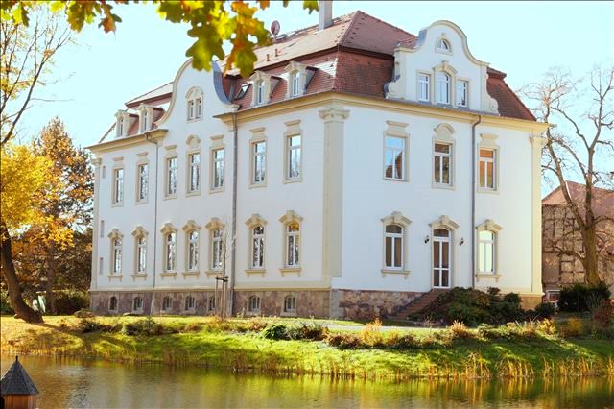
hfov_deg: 29.9
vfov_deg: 20.1
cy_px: 204
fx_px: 1151
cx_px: 307
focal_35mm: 68
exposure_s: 1/80
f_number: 10
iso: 160
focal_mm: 45
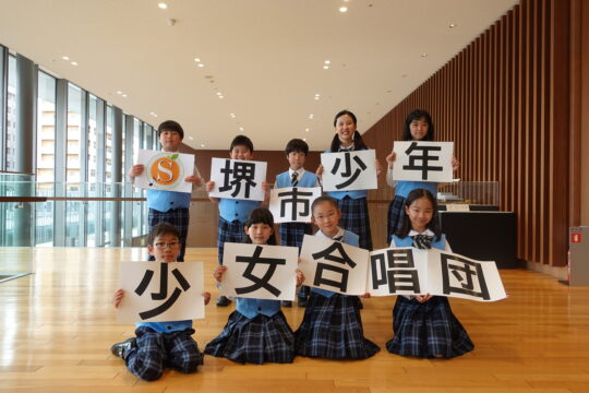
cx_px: 294
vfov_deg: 53.1
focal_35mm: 24
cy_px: 196
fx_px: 393
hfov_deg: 73.7
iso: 125
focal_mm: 9.4
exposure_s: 1/60
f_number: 2.8
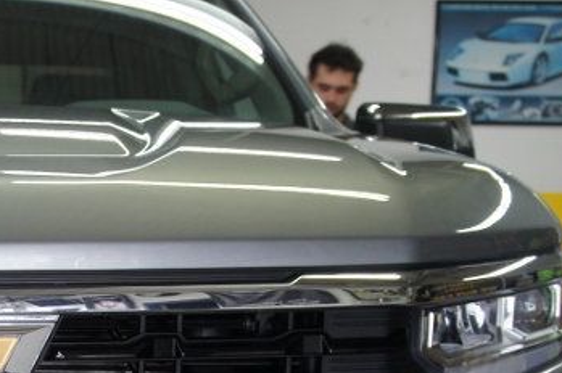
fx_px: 1442
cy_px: 483
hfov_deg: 20.8
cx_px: -85
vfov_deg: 14.2
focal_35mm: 92
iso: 200
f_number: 4
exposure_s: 1/40
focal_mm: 21
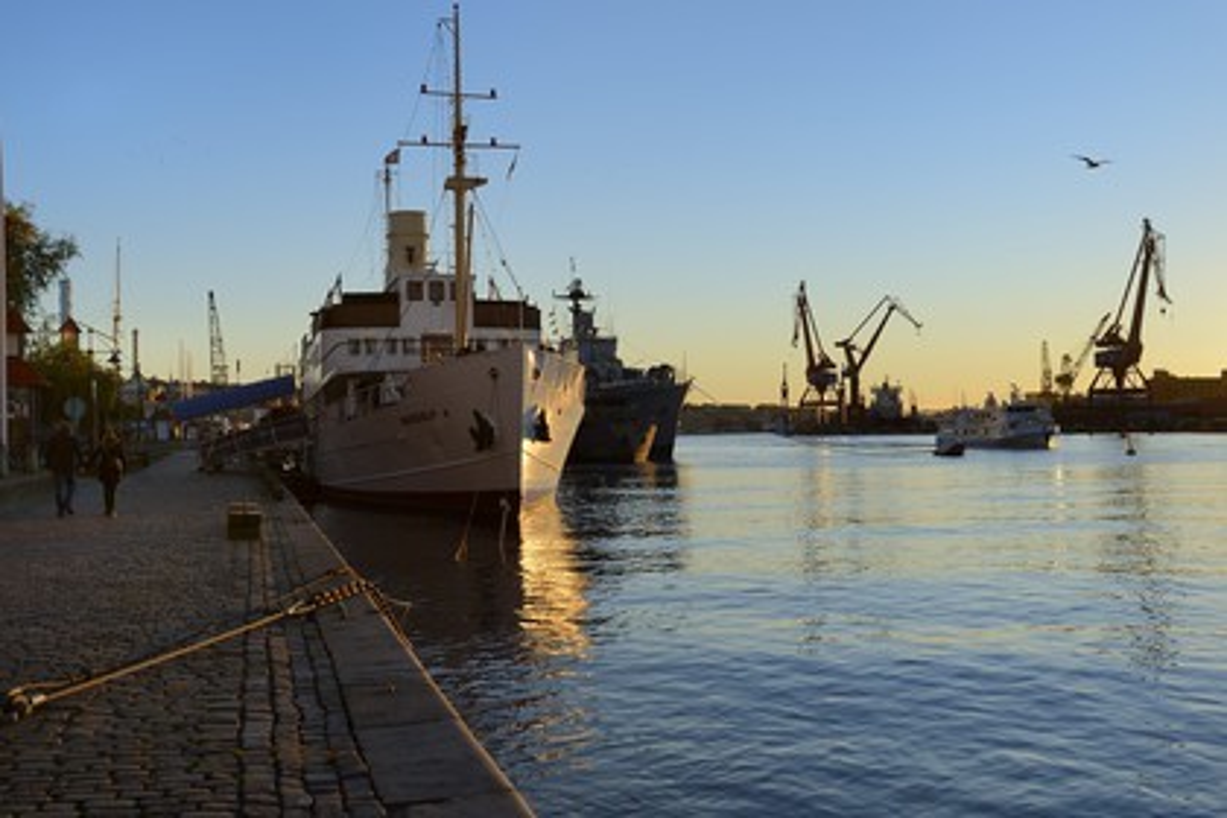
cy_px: 409
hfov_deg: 44.5
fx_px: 1500
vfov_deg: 30.5
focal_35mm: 44
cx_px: 614
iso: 200
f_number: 8
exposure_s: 1/250
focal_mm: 44
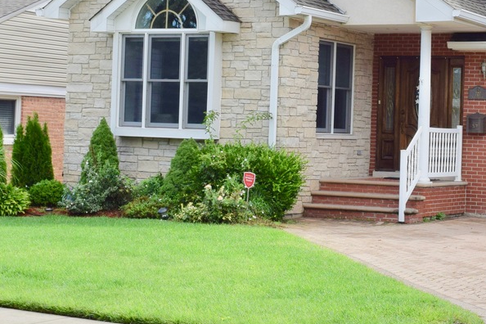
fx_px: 1215
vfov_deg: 15.1
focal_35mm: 90
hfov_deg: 22.3
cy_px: 65
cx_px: 401
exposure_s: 1/400
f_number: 10
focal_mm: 22
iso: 200
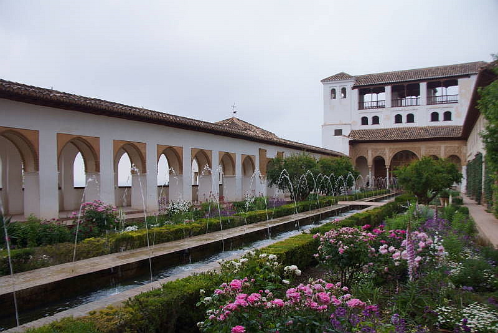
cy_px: 166
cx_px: 249
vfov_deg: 48.0
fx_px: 374
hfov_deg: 67.4
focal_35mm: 27
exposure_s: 1/60
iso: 250
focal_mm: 18
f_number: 5.6
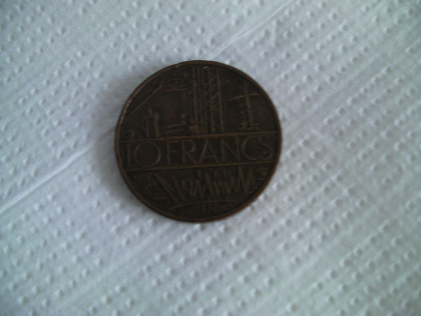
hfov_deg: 49.0
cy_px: 158
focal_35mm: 38
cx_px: 210
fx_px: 462
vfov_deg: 37.7
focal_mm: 6.3
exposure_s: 1/30
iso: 97
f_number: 3.5
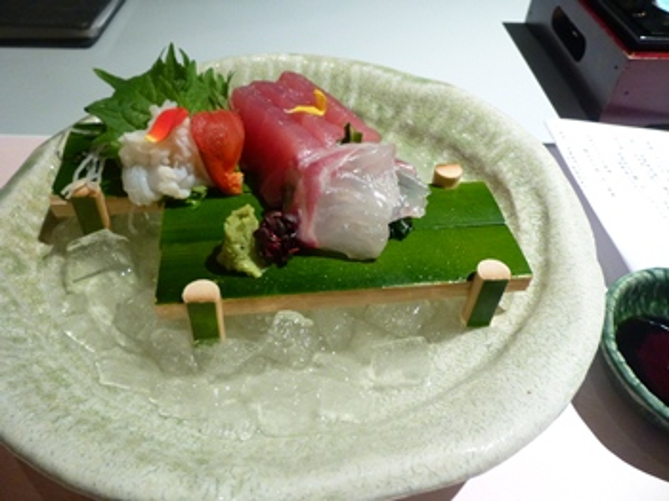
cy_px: 250
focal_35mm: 25
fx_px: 483
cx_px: 334
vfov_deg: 54.8
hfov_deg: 69.4
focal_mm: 4.5
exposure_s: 1/8
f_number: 3.1
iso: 640
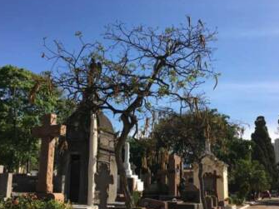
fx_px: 314
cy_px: 132
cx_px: 139
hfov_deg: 47.9
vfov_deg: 36.6
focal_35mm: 39
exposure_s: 1/1374
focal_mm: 4.15
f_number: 2.2
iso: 25
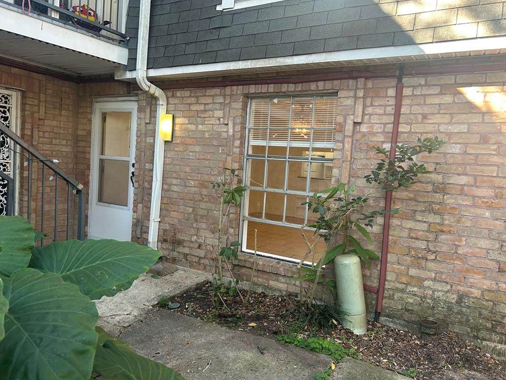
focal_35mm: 27
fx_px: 395
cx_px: 254
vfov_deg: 51.4
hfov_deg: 65.3
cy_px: 187
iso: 125
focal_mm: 5.7
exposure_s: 1/120
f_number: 1.5
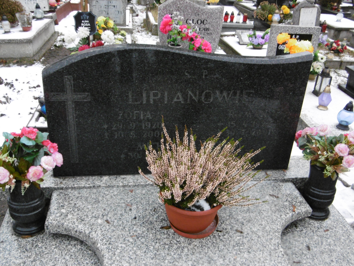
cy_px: 133
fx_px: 389
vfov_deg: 37.7
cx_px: 177
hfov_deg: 49.0
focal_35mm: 38
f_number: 3.7
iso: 320
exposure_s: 1/60
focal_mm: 6.8
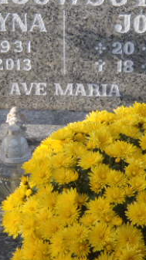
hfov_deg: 10.2
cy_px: 108
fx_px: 814
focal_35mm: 118
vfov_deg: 18.2
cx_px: 58
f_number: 5
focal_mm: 10.34
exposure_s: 1/200
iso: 64
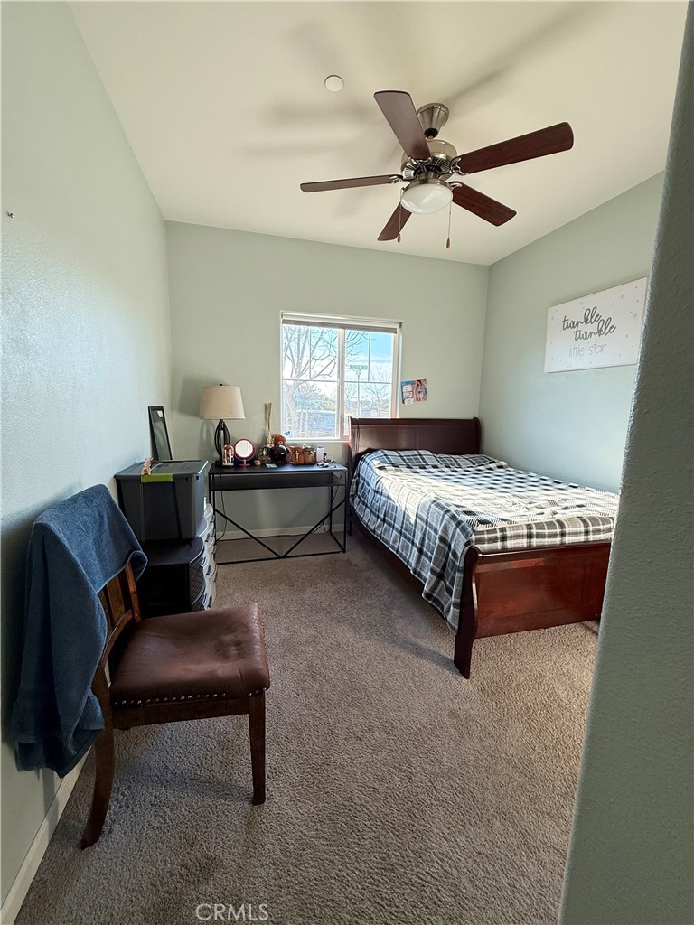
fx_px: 374
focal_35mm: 14
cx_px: 347
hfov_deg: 85.7
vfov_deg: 102.1
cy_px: 462
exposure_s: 1/99
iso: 80
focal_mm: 2.22
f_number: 2.2
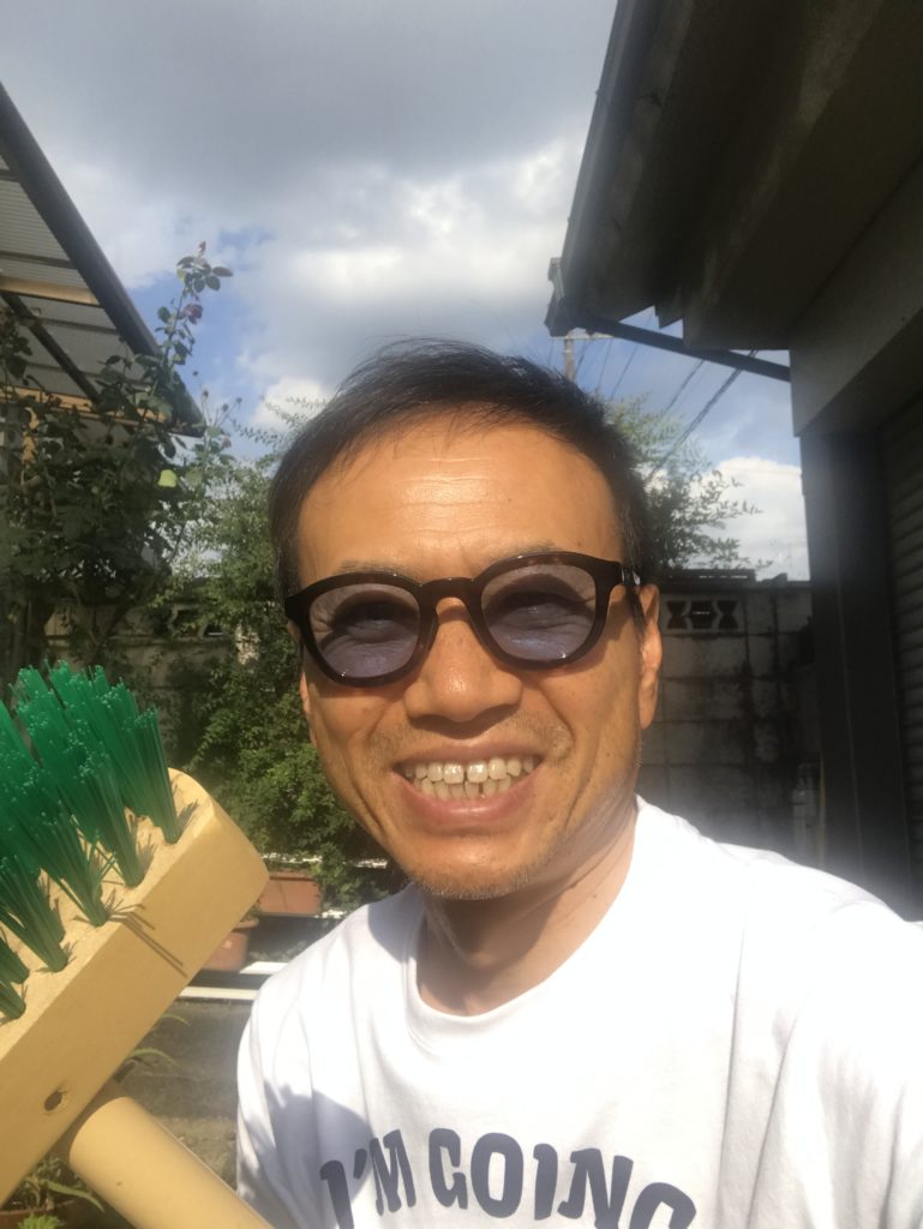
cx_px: 462
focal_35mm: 32
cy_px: 614
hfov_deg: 44.2
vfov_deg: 56.8
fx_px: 1137
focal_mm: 2.87
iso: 25
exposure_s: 1/984
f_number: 2.2
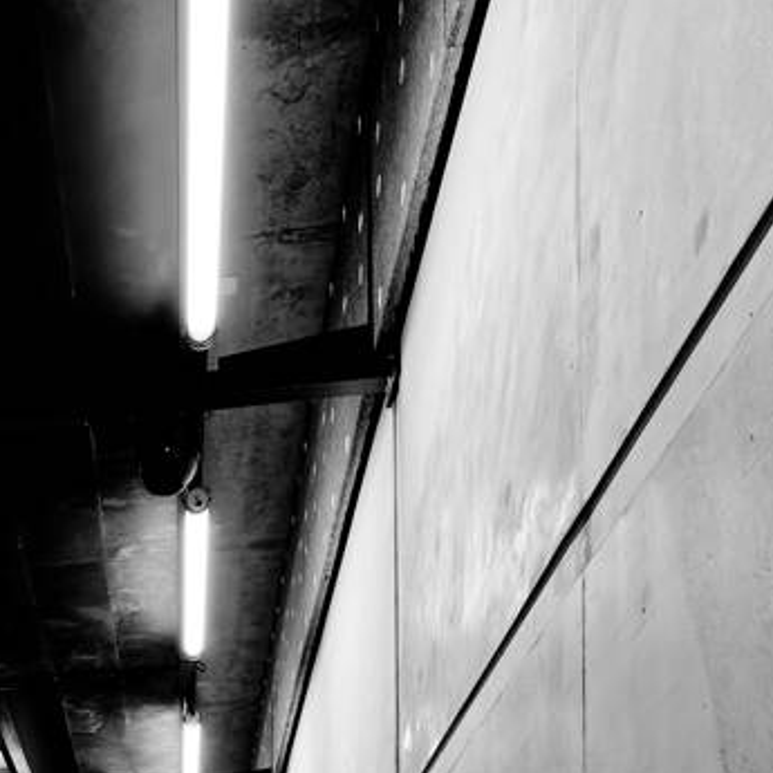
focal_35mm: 48
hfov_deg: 31.2
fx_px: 1213
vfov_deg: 27.6
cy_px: 1073
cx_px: -92
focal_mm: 8
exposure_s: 1/60
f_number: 4.5
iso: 500
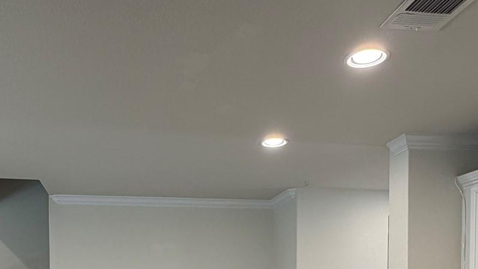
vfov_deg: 27.3
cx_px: 183
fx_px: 494
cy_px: 313
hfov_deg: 51.1
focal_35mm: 39
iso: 200
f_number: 2.2
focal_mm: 2.22
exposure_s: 1/60
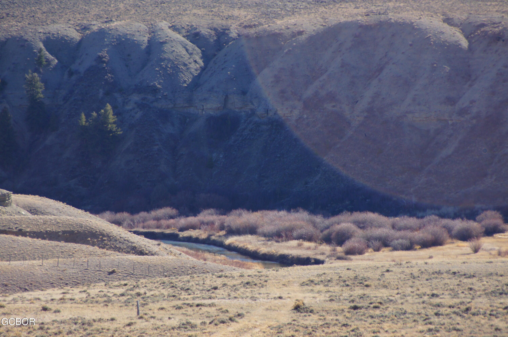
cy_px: 168
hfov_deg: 6.9
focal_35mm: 300
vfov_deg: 4.6
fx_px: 4229
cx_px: 254
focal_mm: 200
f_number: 5.6
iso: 160
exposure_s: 1/320
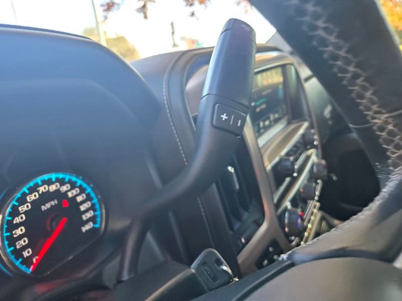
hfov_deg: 73.9
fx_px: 267
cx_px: 201
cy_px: 150
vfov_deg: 58.9
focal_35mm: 23
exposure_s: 1/50
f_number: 1.8
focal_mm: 5.4
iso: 80
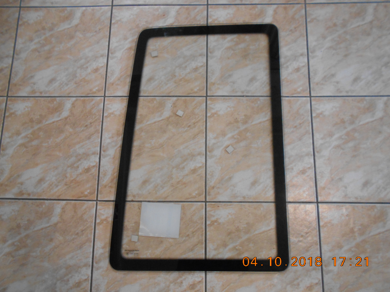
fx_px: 293
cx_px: 195
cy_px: 146
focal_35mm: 26
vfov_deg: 53.1
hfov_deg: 67.3
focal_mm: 4.6
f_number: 3.2
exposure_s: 1/20
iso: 400
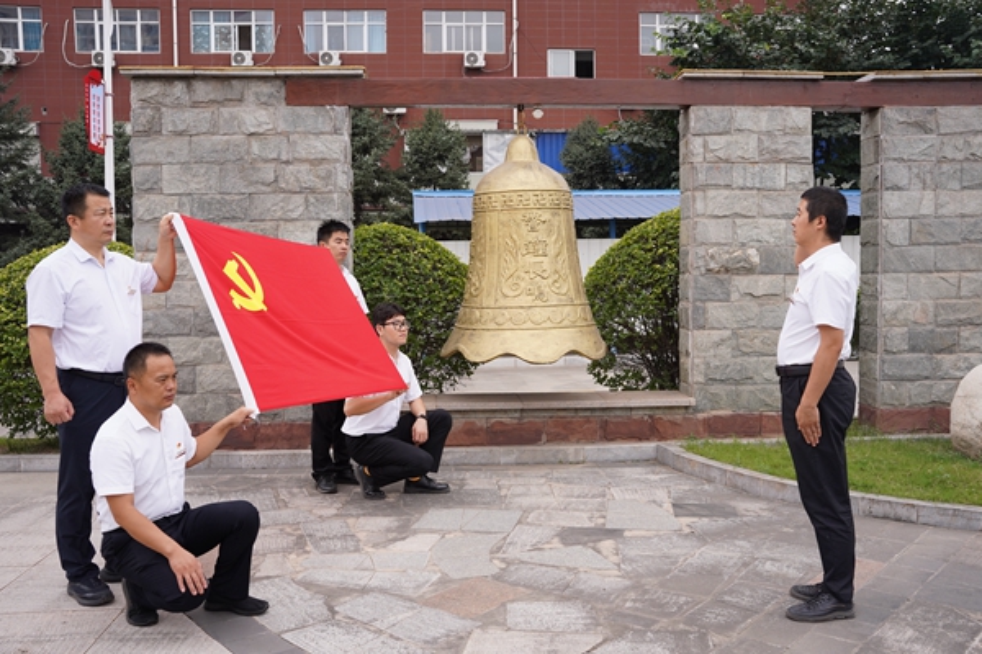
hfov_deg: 55.5
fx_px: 933
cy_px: 327
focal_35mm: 34
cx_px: 491
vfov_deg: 38.7
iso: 320
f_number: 6.3
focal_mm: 34.2
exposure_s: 1/320
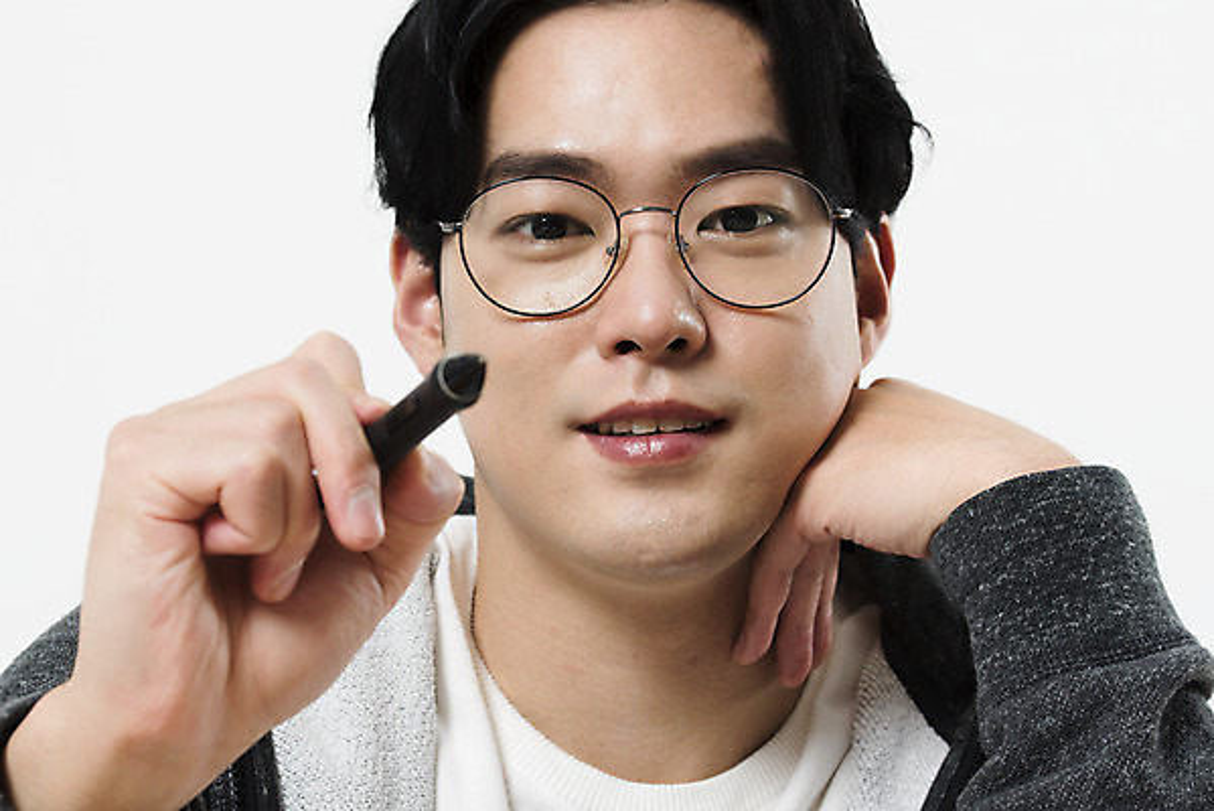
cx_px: 607
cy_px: 406
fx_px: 2362
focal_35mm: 70
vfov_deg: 19.5
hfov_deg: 28.8
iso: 64
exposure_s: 1/125
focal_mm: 70
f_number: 8
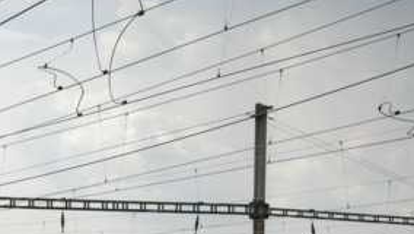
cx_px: 26
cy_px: 379
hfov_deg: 10.0
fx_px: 2357
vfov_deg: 5.6
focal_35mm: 215
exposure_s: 1/1500
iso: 400
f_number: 6.7
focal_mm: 43
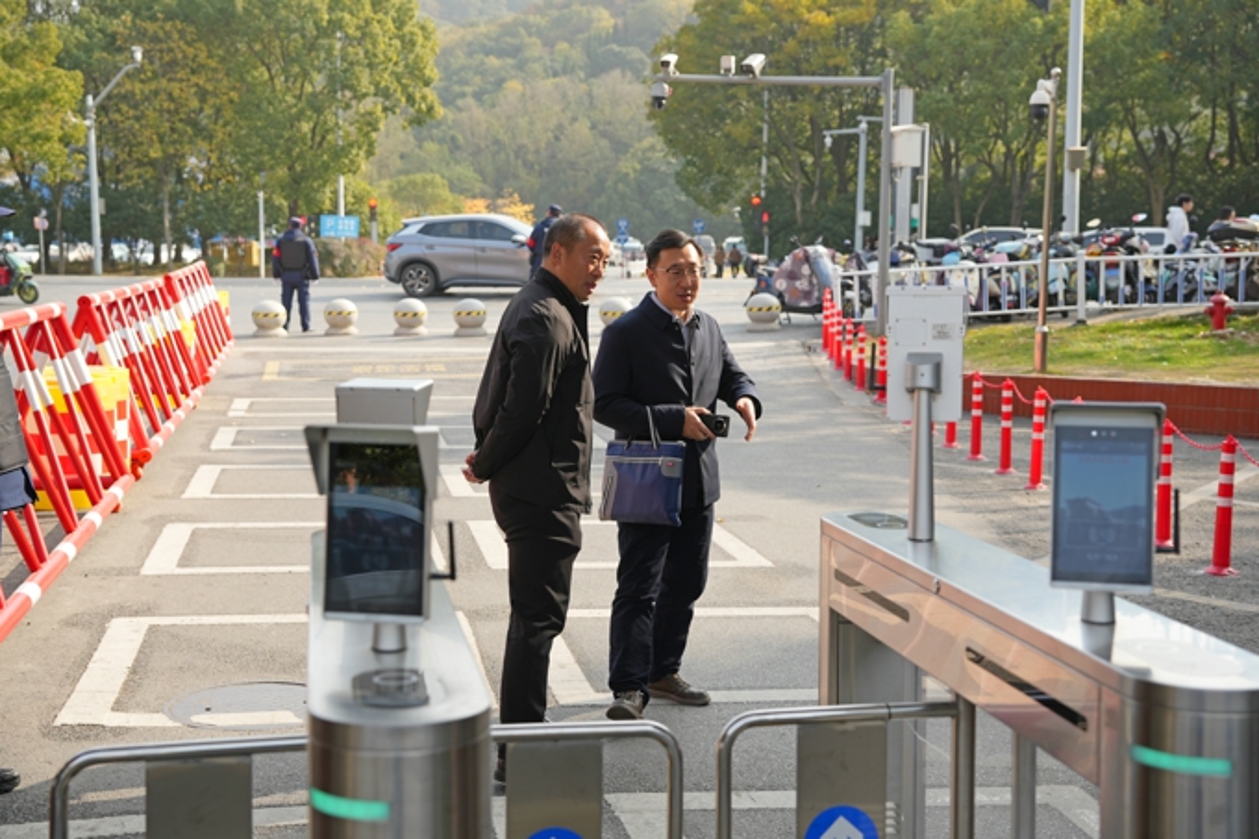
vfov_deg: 27.9
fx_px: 1685
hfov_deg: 41.0
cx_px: 630
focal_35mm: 48
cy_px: 420
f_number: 4.5
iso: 100
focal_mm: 48.2
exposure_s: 1/320
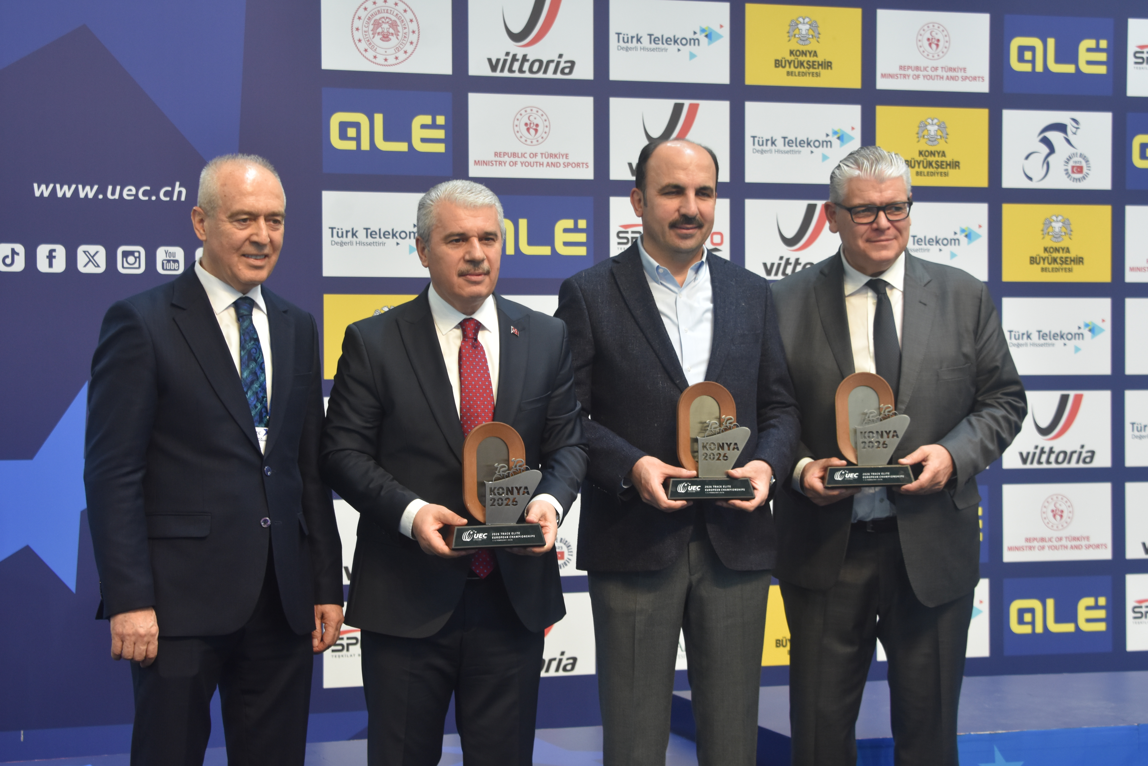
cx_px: 574
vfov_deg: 18.2
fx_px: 2391
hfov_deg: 27.0
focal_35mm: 75
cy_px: 383
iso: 800
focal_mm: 50
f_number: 5.6
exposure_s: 1/125
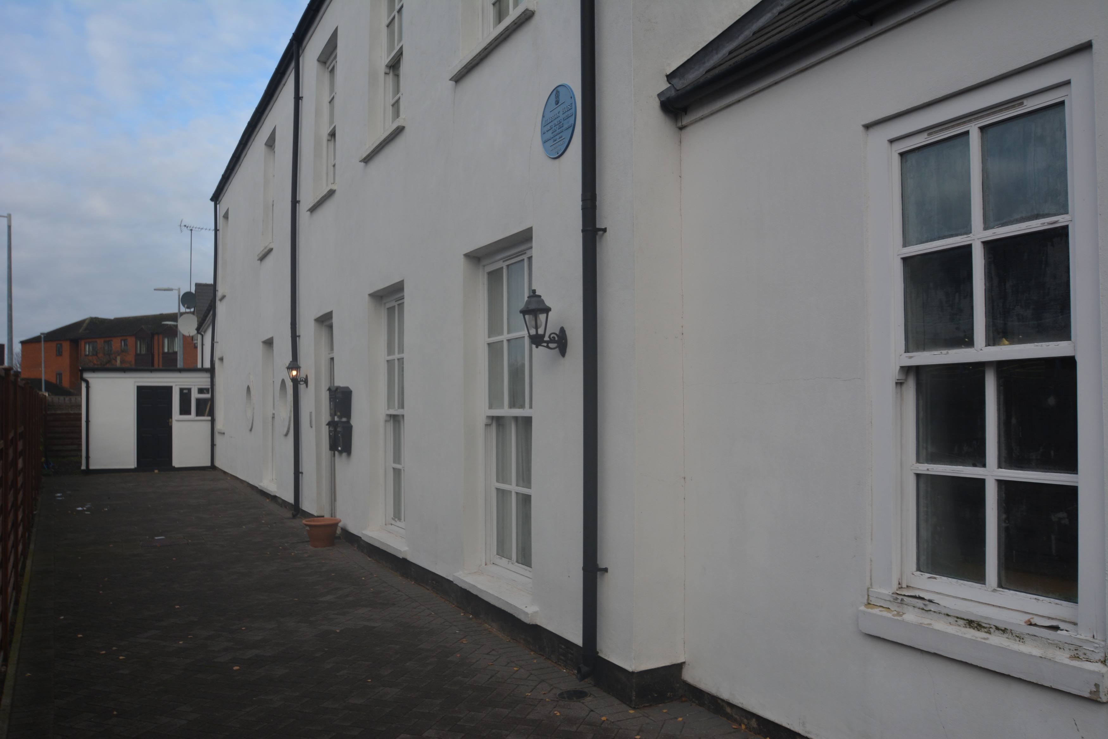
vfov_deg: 48.0
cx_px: 554
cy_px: 370
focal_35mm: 27
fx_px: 831
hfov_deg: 67.4
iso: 200
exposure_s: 1/250
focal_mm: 18
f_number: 8
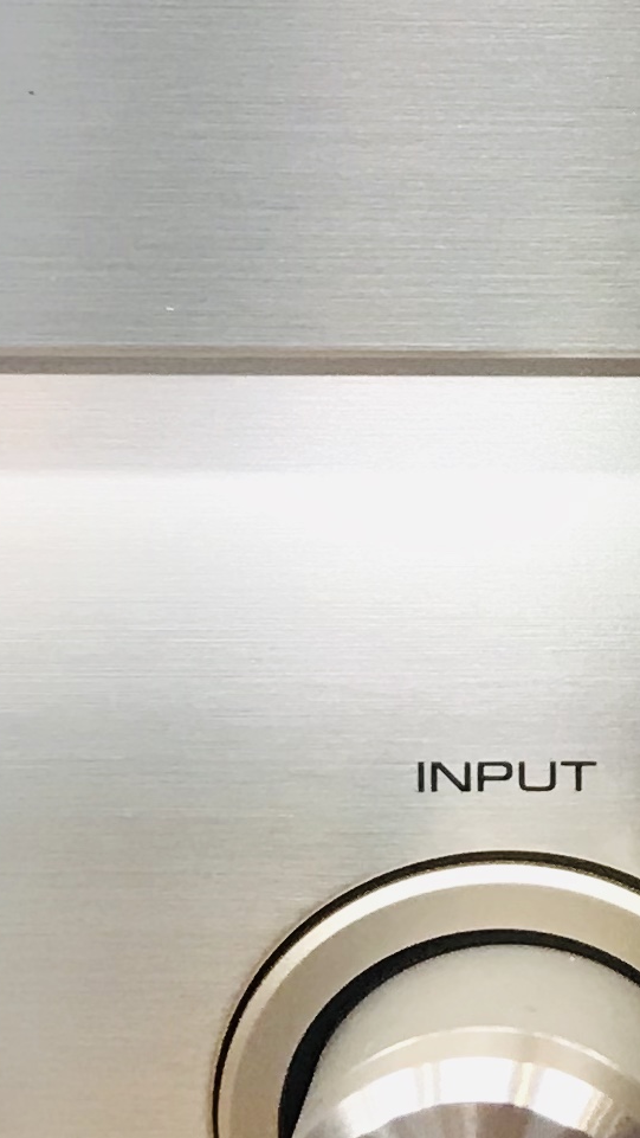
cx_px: 1326
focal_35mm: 128
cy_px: 189
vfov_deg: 16.6
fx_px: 3859
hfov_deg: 8.9
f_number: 1.8
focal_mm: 3.99
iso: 32
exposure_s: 1/33
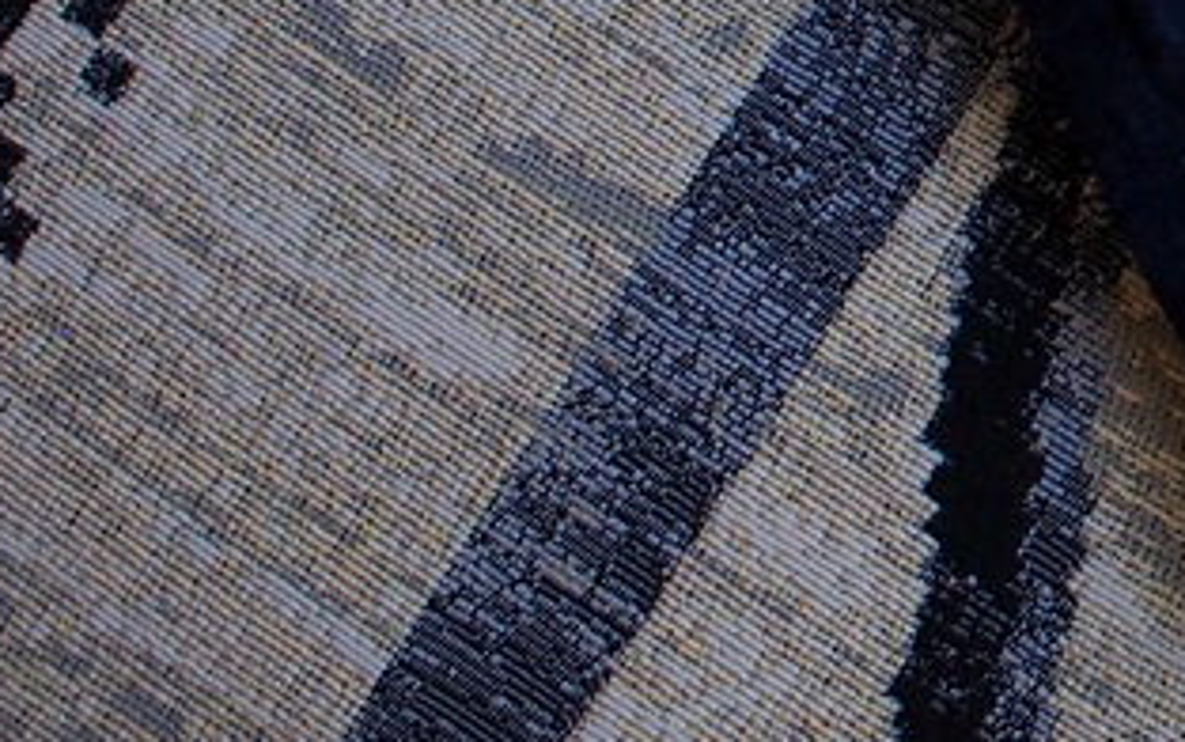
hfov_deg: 14.1
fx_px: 4201
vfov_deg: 9.4
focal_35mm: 130
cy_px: -753
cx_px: 2162
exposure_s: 1/125
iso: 800
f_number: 4.5
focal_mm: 16
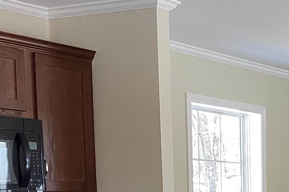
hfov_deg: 18.2
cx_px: 342
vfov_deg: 11.9
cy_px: 334
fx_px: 859
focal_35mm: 107
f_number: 2.4
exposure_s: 1/120
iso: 80
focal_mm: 3.3
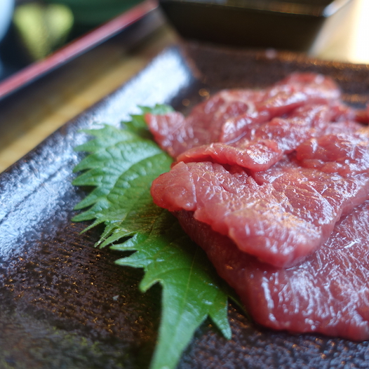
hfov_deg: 52.4
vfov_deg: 52.5
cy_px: 183
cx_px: 206
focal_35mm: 31
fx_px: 374
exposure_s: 1/30
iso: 125
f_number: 2.5
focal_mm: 8.8
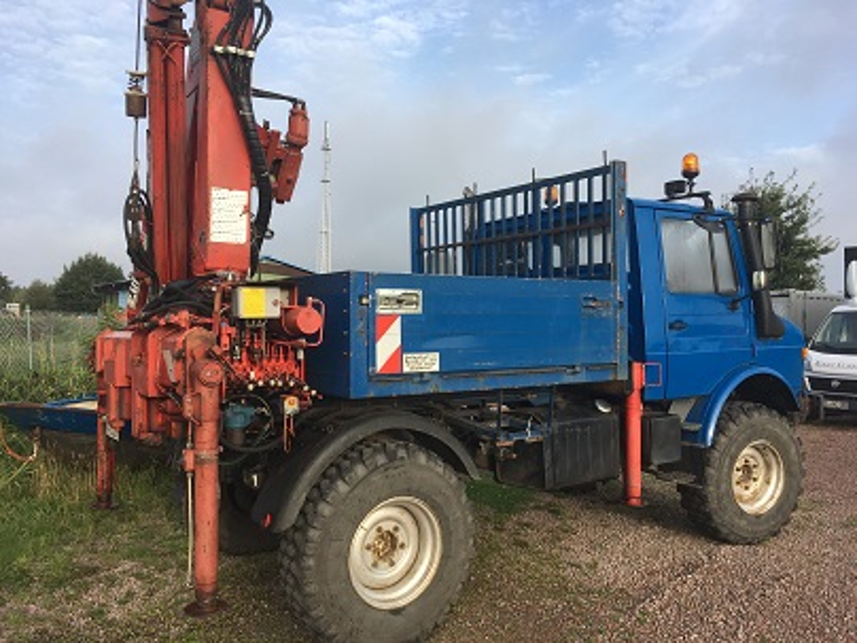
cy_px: 322
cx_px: 428
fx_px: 718
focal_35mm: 29
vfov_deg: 48.2
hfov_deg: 61.7
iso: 25
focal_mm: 4.15
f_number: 2.2
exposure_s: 1/493
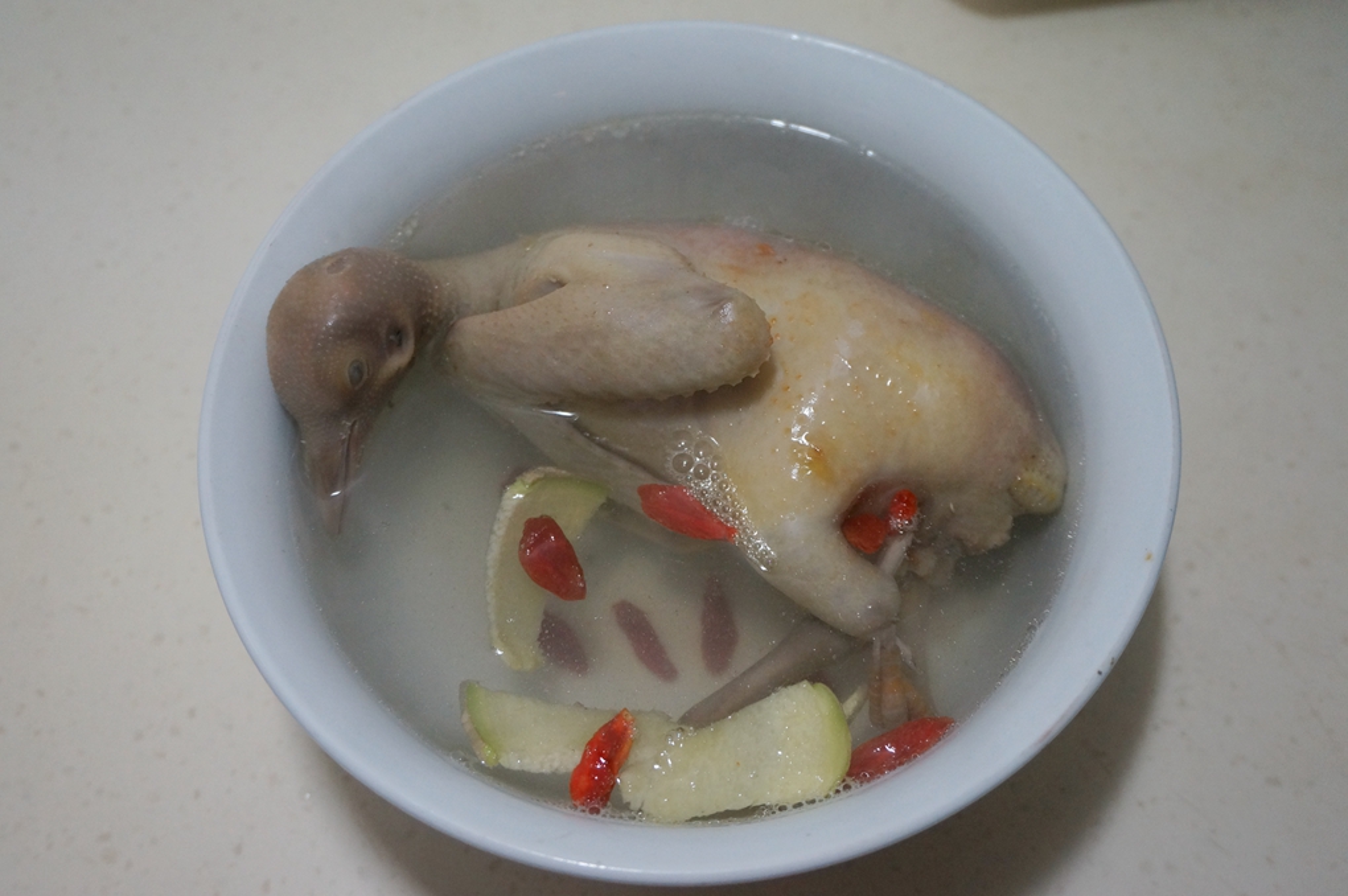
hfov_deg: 49.6
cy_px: 448
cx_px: 674
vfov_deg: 34.1
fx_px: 1459
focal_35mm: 39
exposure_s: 1/160
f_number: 4.5
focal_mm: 26
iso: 1000
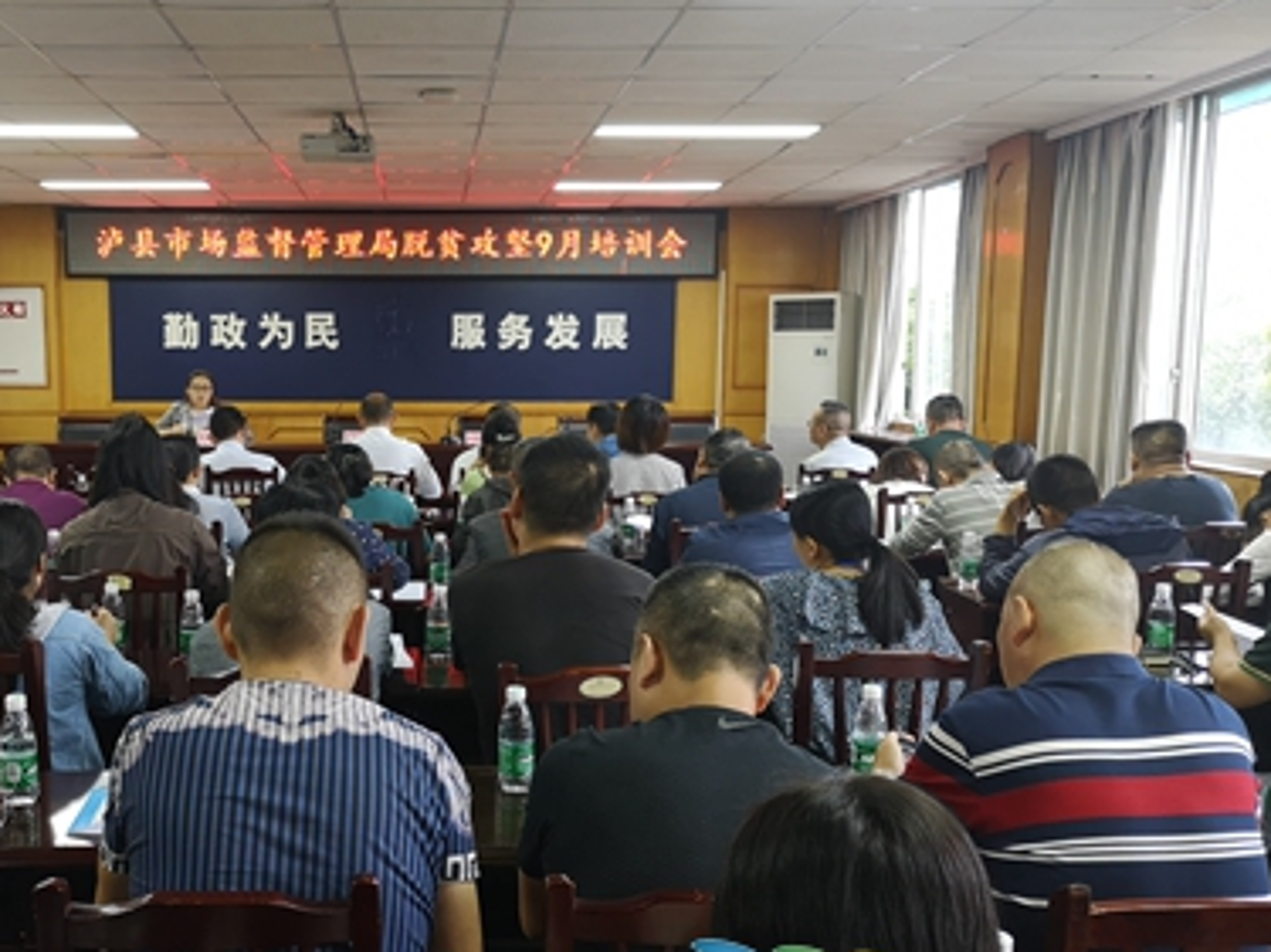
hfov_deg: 50.6
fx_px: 1321
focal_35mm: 36
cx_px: 441
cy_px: 523
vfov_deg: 39.6
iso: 160
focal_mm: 3.95
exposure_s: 1/60
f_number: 1.8
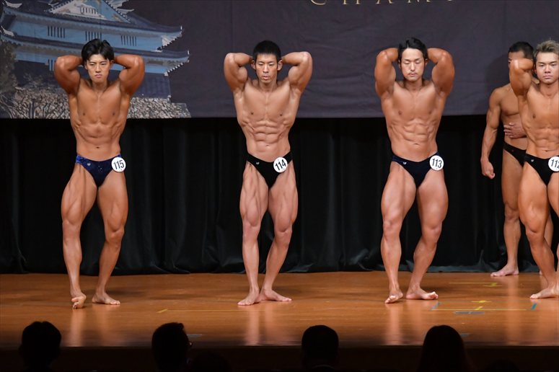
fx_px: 3725
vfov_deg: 5.7
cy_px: 186
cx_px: 280
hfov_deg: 8.6
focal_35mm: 240
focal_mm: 160
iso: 5000
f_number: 5.6
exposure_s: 1/400
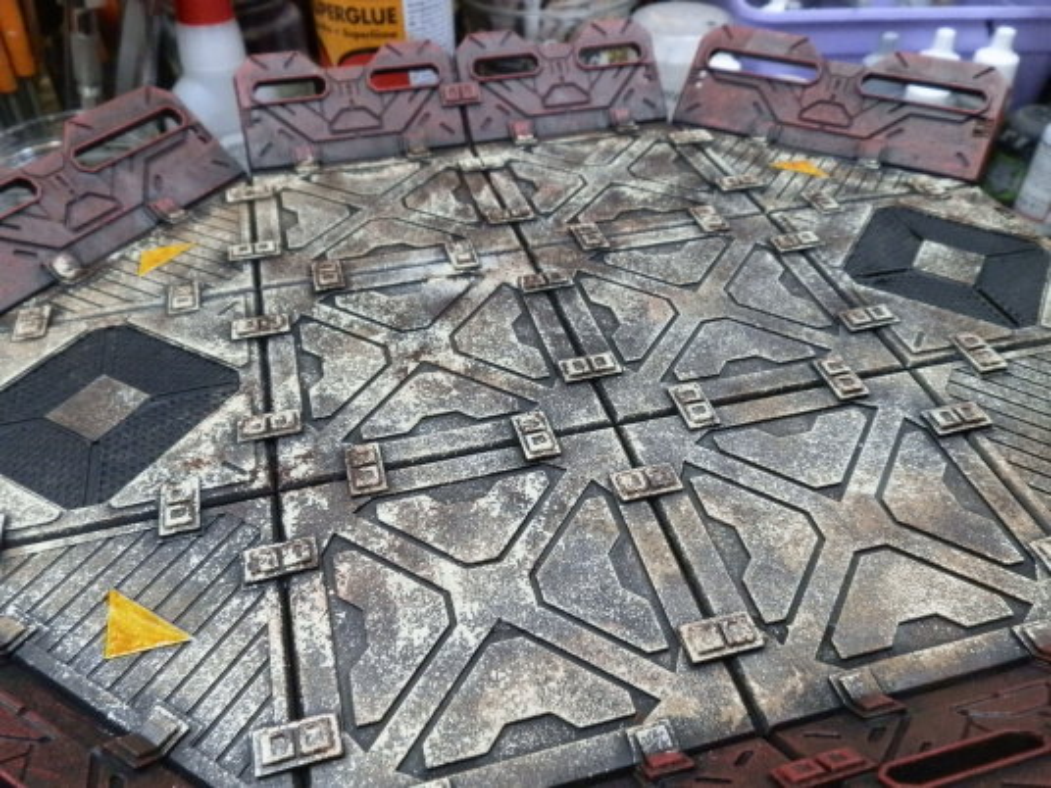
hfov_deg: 63.4
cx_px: 526
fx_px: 850
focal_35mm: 28
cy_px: 394
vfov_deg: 49.7
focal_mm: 5
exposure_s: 1/200
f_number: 3.1
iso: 400
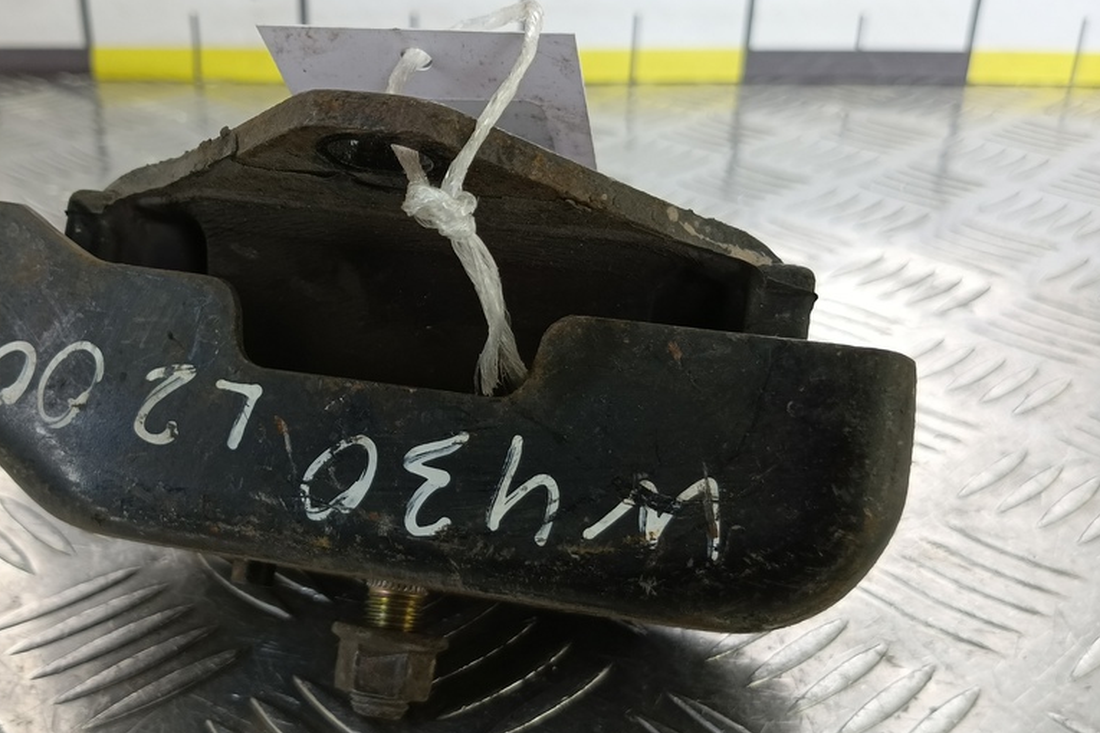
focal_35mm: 32
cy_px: 407
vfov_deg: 41.1
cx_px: 416
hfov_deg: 58.0
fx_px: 978
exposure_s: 1/100
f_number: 1.6
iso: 136
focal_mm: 4.11
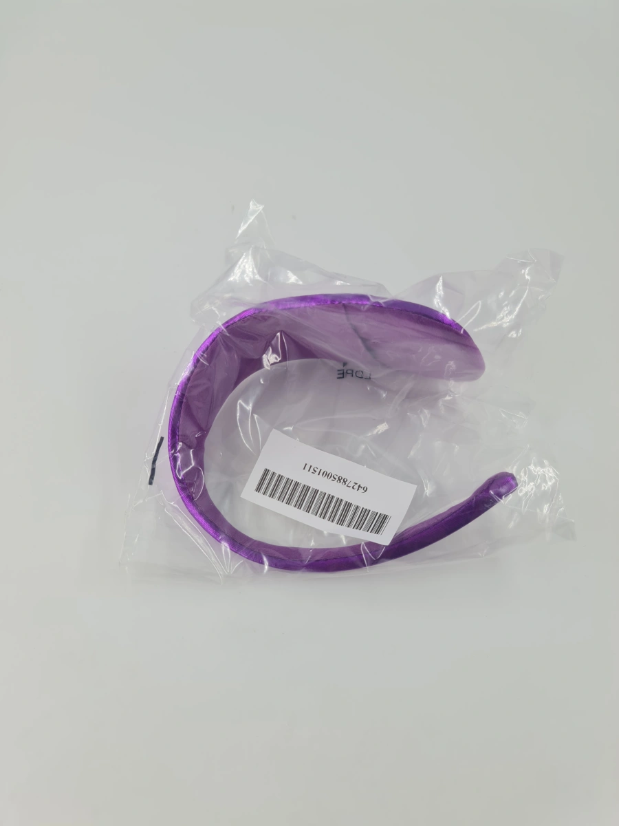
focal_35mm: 25
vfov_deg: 69.4
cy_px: 413
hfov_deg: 54.9
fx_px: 596
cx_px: 310
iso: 50
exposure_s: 1/241
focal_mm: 7
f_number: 1.8
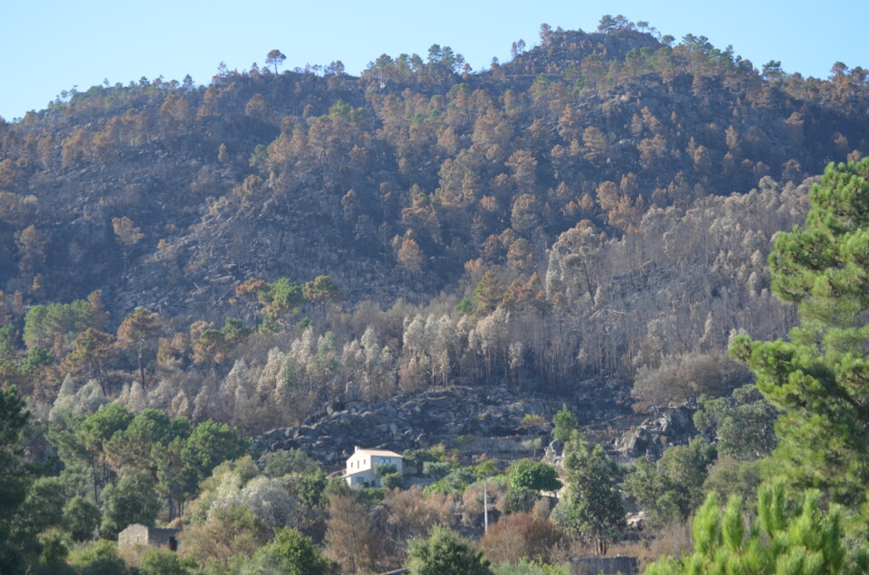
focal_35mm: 112
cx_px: 434
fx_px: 2710
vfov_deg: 12.1
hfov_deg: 18.2
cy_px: 288
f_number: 5.6
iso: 250
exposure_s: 1/500
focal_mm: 75
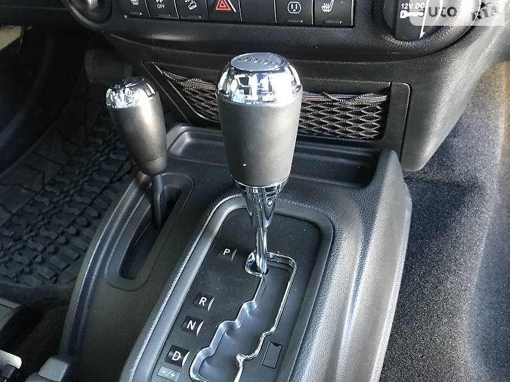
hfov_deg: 61.7
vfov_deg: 48.2
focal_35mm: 29
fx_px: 427
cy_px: 187
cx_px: 250
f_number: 1.8
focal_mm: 4
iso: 80
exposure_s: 1/6
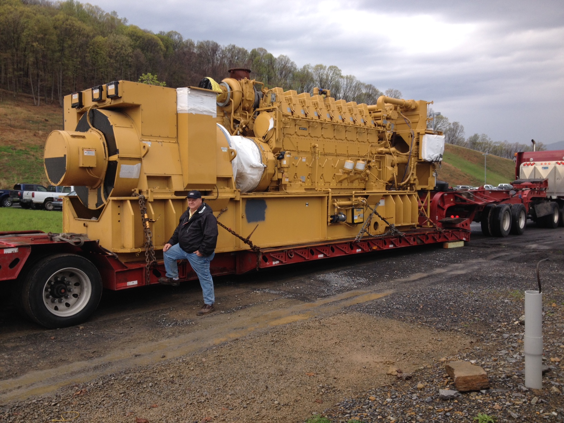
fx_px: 570
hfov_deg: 52.6
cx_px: 282
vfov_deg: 40.7
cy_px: 212
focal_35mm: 35
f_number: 2.4
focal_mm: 4.28
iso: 50
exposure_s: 1/587
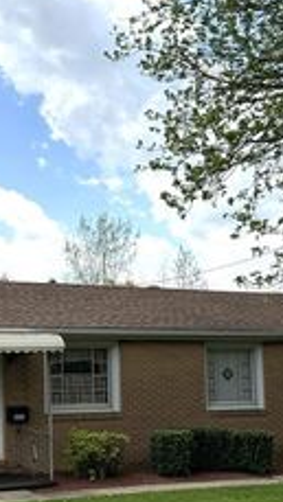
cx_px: 39
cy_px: 315
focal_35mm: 57
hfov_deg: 20.8
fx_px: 760
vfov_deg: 36.4
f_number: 1.78
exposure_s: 1/8130
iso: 80
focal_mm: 6.76
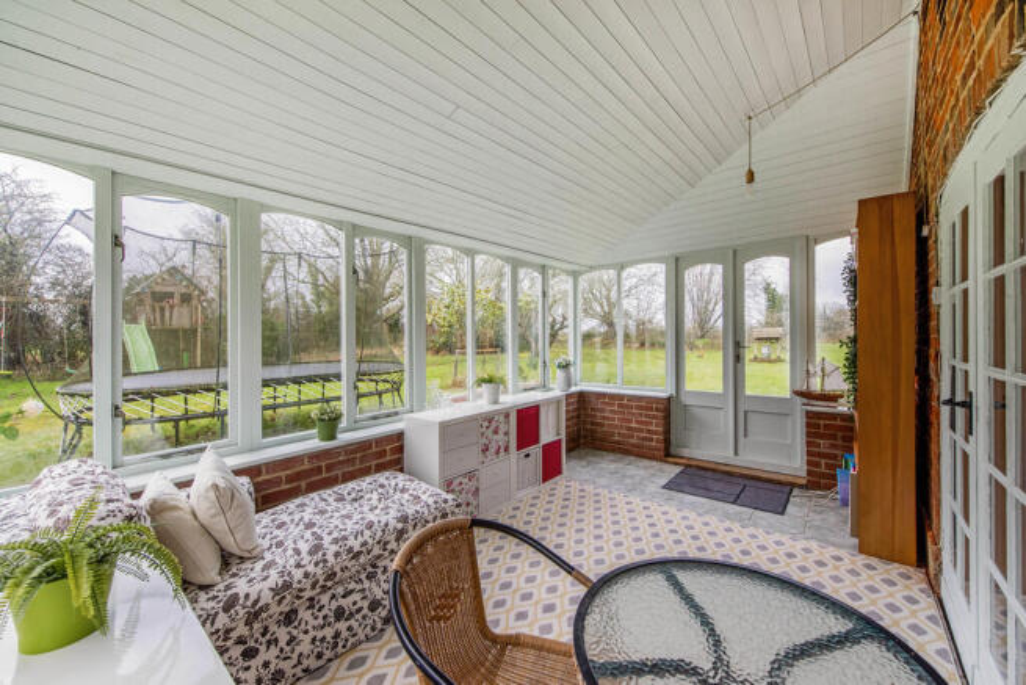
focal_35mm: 14
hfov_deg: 104.2
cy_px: 342
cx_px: 513
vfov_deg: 81.2
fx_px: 399
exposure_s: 1/125
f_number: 9
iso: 320
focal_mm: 14
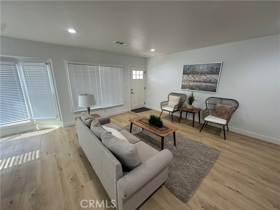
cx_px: 140
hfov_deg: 102.1
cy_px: 105
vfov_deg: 85.7
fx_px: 113
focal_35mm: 14
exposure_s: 1/120
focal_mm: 2.22
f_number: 2.2
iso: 200
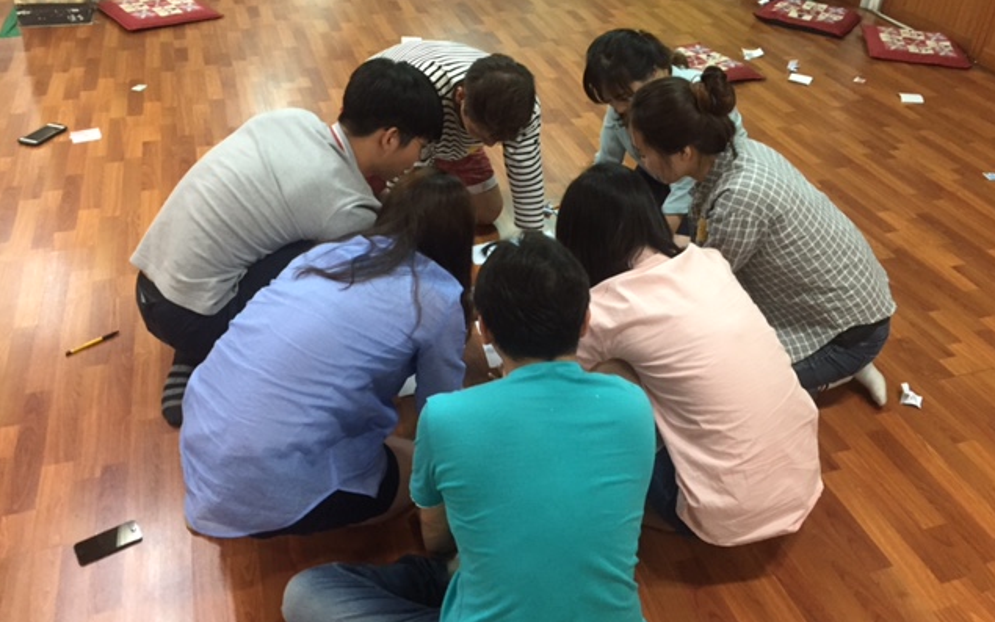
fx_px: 841
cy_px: 307
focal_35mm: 31
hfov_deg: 61.2
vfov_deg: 40.6
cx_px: 500
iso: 160
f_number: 2.2
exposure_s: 1/30
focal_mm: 4.15
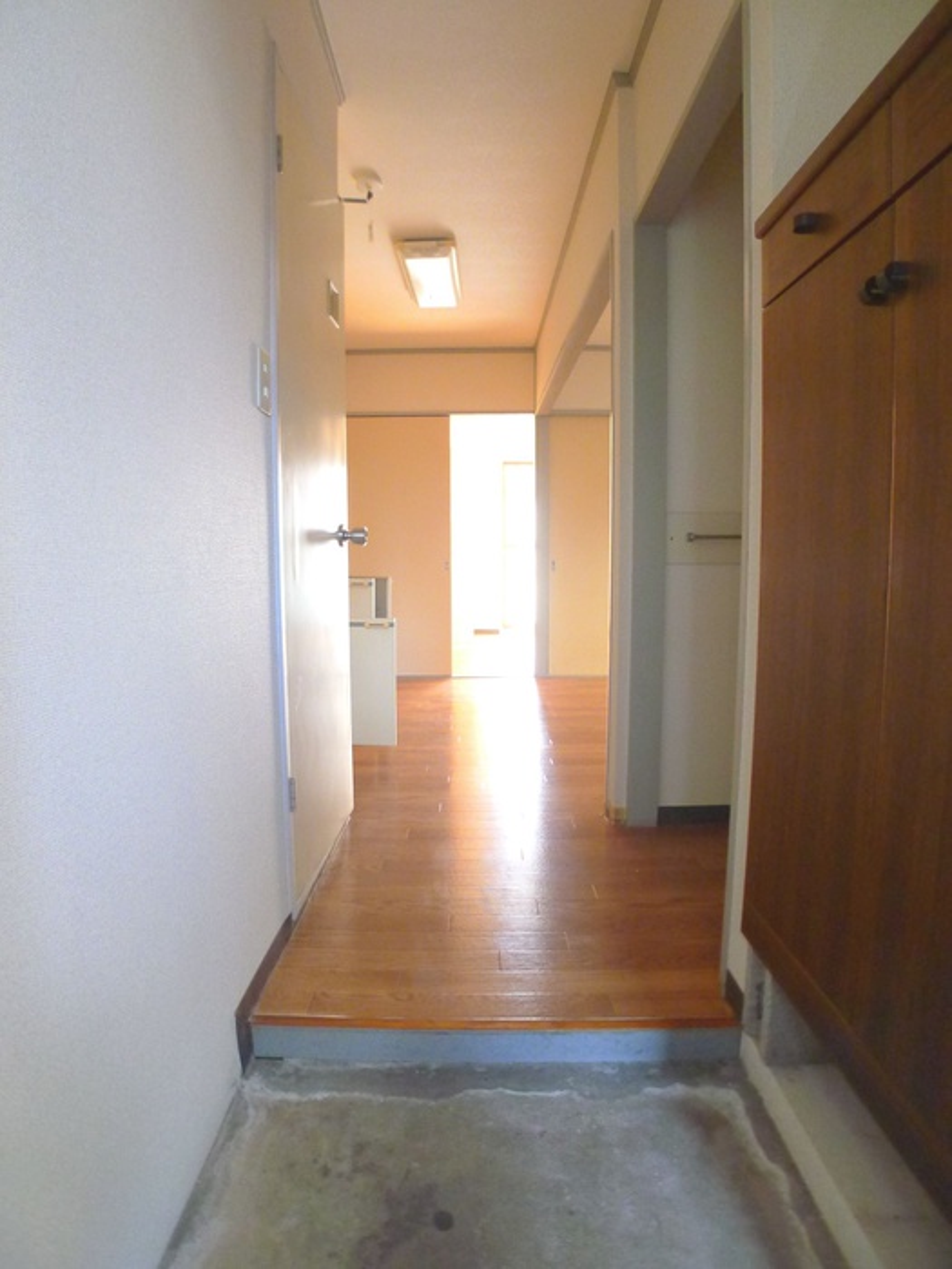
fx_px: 880
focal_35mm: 24
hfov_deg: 56.8
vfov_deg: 71.6
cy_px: 634
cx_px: 476
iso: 800
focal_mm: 5.1
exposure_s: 1/50
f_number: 2
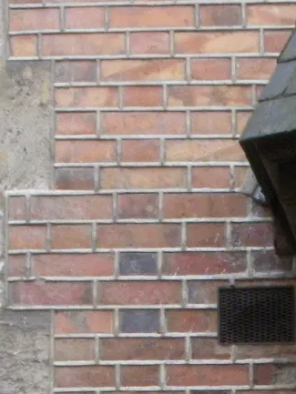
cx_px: 468
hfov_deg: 8.3
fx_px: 1994
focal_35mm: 175
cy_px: 512
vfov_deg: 11.0
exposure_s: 1/200
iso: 100
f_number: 2.8
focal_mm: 6.2
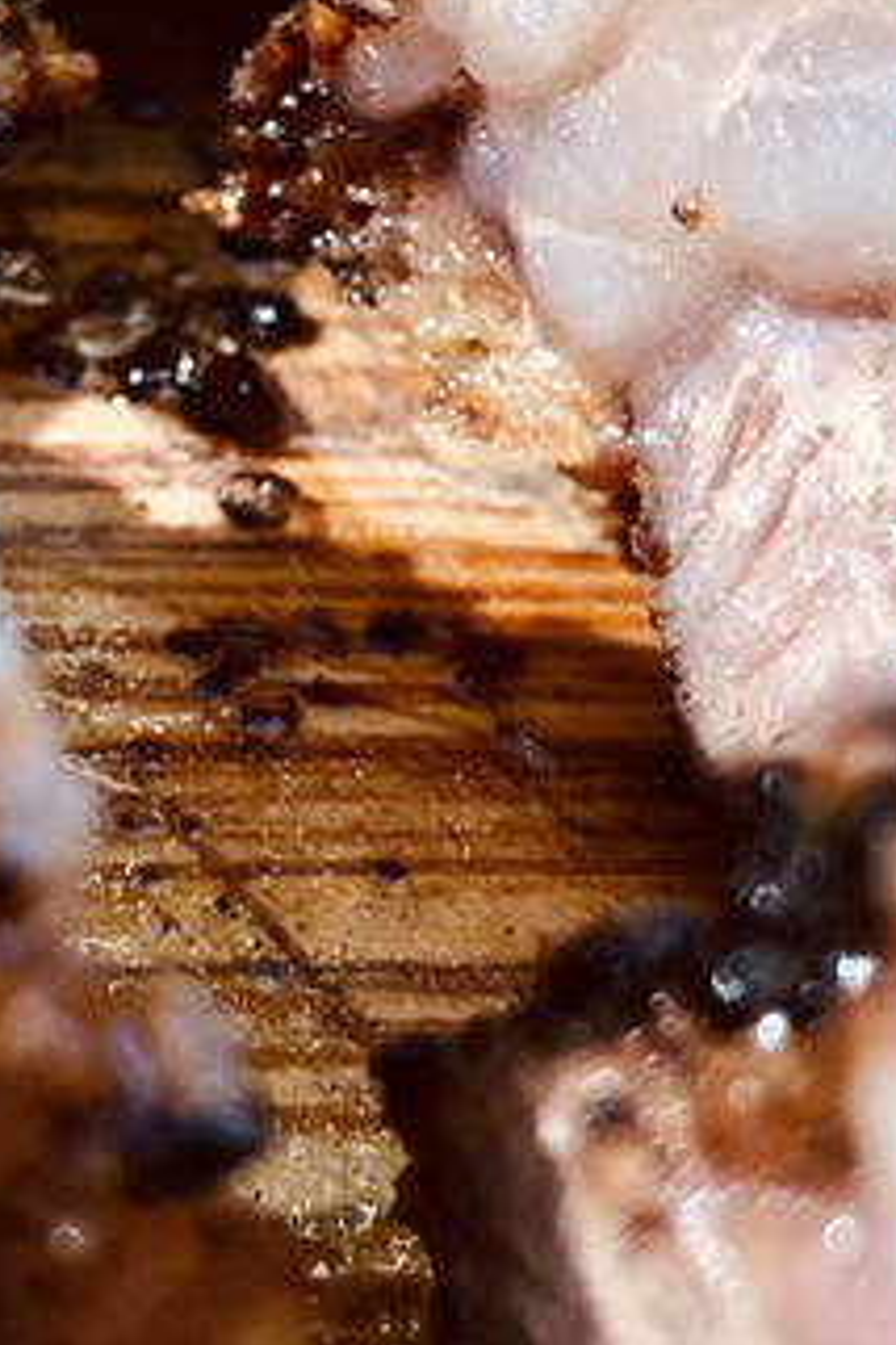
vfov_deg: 21.9
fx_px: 3472
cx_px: 285
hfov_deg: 14.7
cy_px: 616
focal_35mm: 93
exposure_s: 1/120
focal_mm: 4
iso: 32
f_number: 1.8
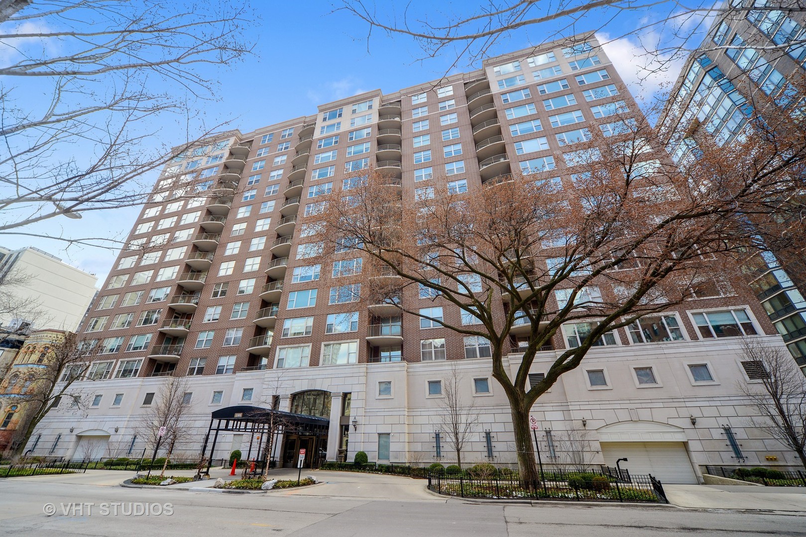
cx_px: 403
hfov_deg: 104.2
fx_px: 313
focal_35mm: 14
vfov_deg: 81.2
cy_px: 268
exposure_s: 1/250
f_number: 8
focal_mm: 14
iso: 500
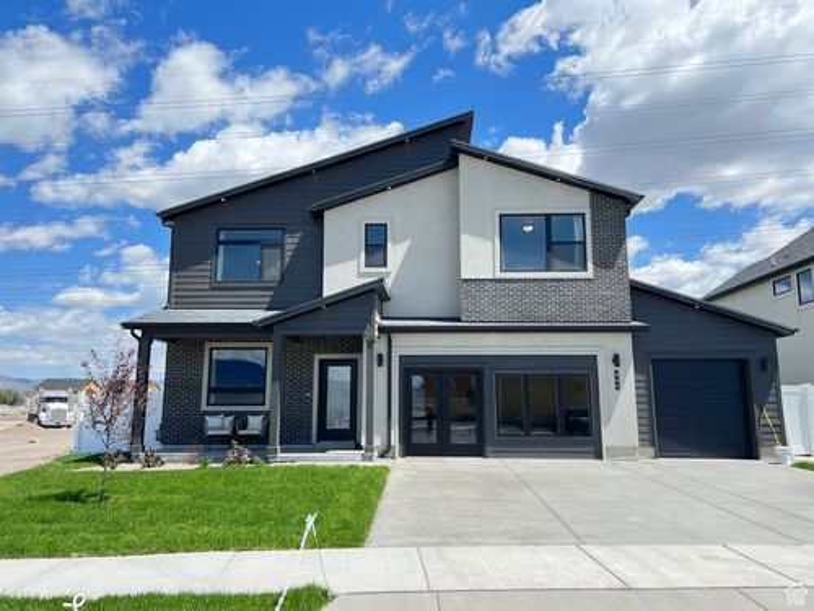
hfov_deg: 67.3
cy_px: 306
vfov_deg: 53.1
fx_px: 611
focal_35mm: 26
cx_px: 407
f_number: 1.5
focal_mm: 5.7
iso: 50
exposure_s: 1/2299
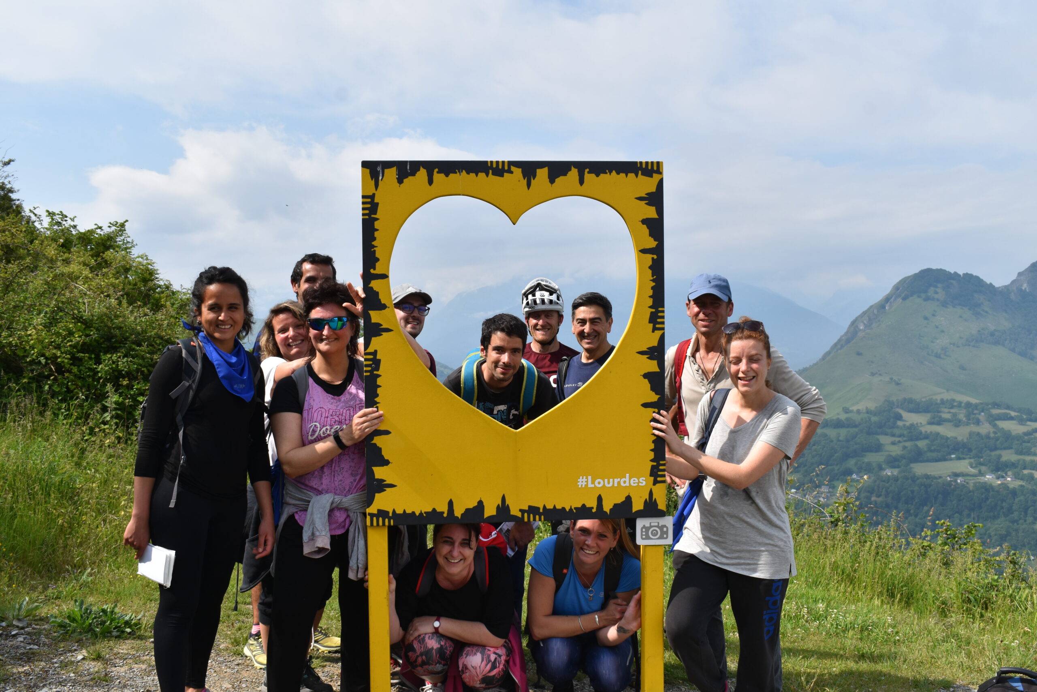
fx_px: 1123
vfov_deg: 34.2
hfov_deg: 49.6
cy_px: 346
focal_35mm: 39
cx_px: 518
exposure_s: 1/400
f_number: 10
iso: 200
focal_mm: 26
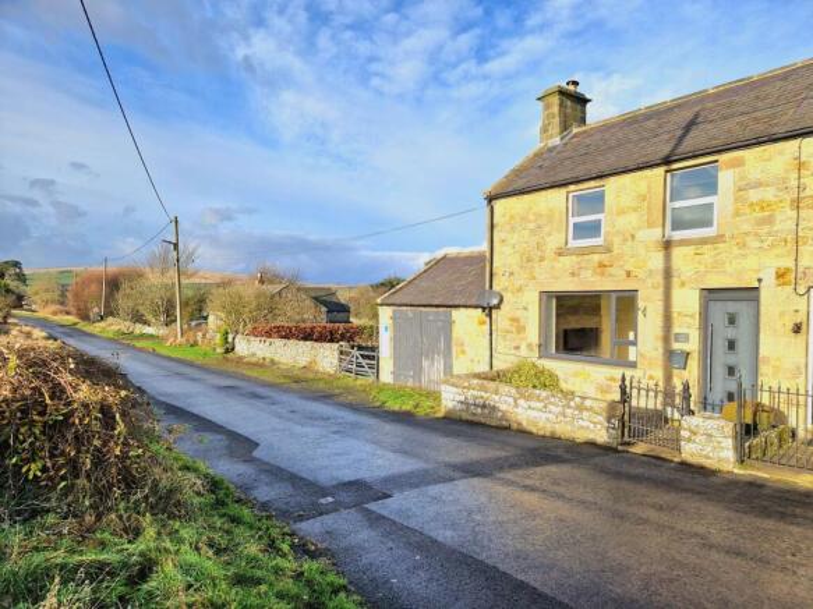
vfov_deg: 58.9
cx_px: 406
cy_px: 304
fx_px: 540
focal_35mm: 23
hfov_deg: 73.9
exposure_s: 1/1111
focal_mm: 5.4
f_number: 1.8
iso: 50
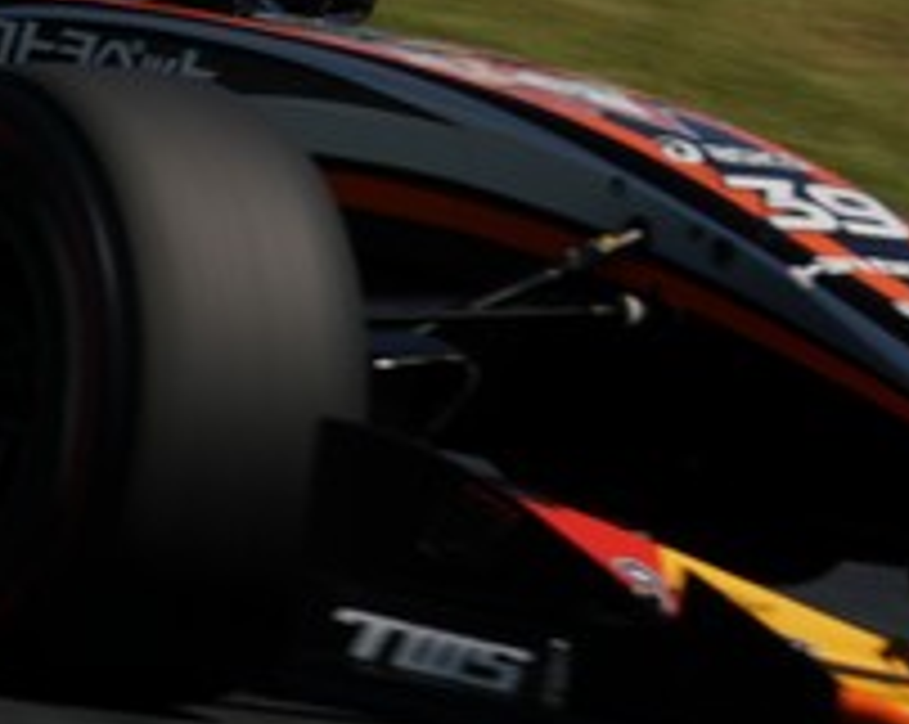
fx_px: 32828
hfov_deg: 1.6
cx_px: -94
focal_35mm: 1222
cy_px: 162
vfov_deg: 1.3
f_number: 20
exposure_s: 1/250
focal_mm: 365
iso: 200
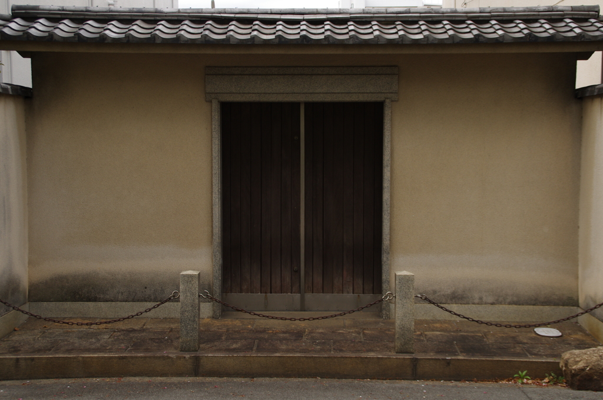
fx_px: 1004
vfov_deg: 22.6
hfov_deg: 33.4
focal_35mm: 60
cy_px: 200
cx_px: 302
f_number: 8
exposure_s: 1/20
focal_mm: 40
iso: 200
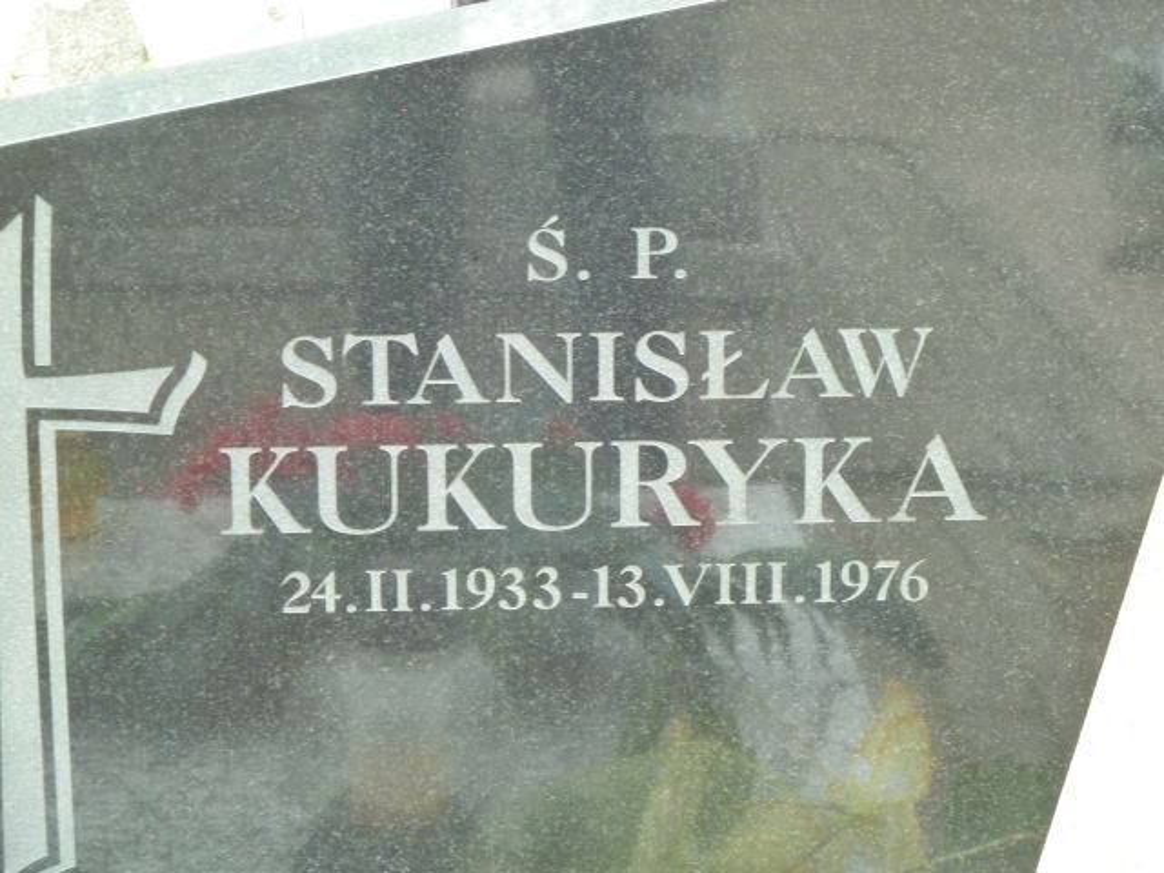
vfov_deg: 12.5
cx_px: 582
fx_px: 4002
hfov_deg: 16.6
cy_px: 436
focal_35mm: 119
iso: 800
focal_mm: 19.5
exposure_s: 1/50
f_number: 4.4
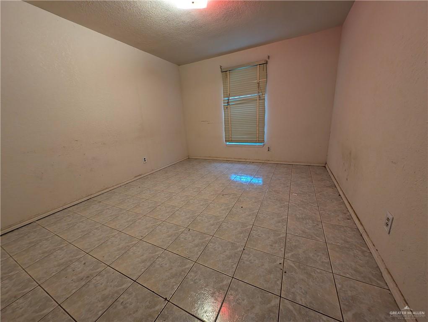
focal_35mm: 12
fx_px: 149
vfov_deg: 94.6
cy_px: 161
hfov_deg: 110.5
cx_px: 214
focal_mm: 2.23
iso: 128
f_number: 1.95
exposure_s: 1/24
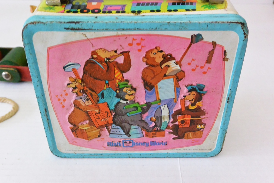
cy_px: 92
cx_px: 137
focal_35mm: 40
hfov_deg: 48.5
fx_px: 304
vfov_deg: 33.4
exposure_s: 1/30
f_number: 4.2
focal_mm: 15.1
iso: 2500
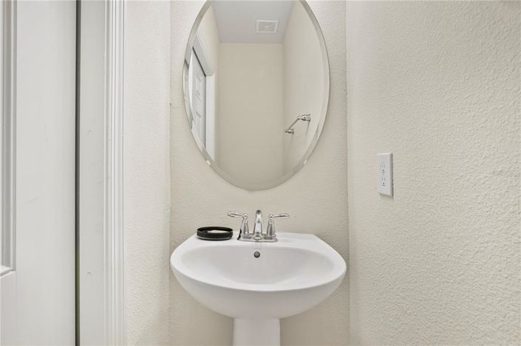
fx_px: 239
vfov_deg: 72.0
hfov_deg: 95.0
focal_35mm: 16
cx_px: 260
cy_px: 173
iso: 200
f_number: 8
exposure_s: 1/8
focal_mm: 11
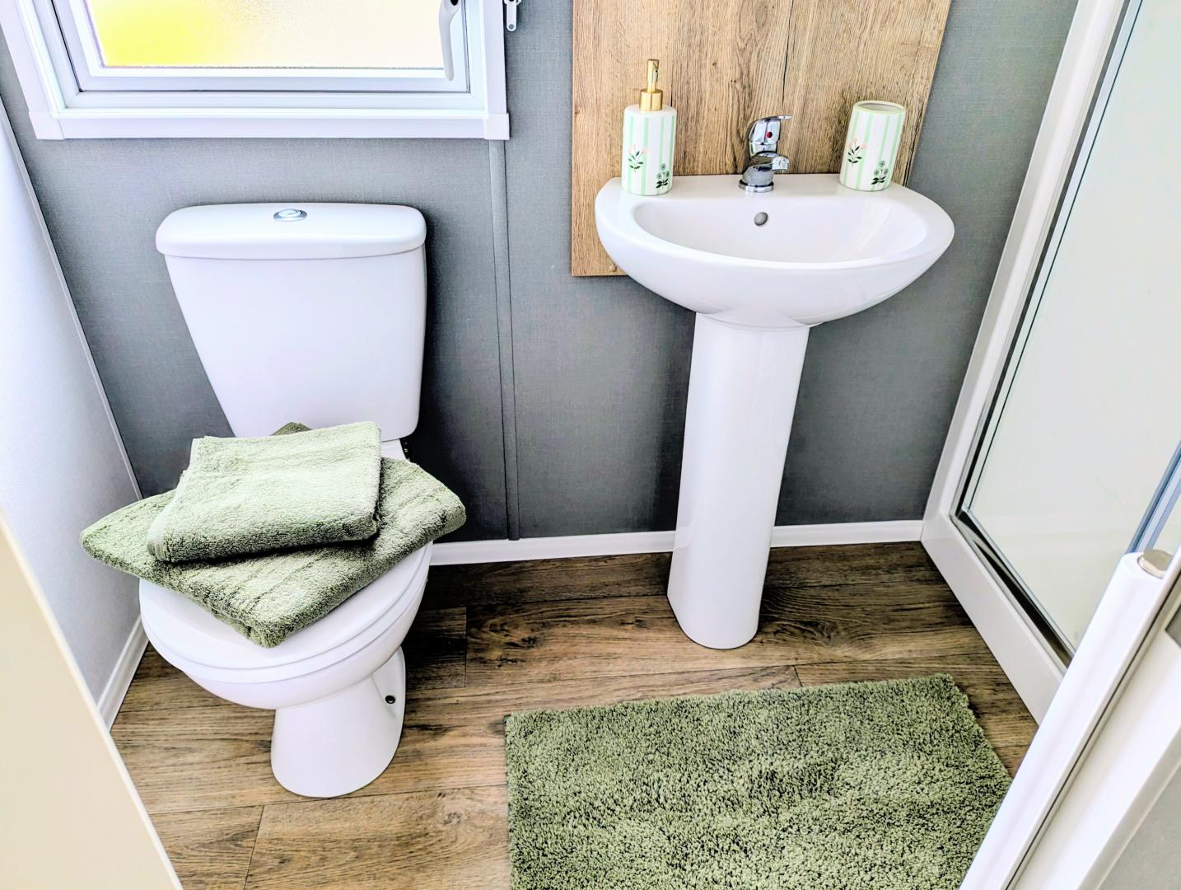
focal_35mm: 24
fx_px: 820
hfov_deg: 71.5
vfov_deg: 56.9
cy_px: 445
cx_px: 590
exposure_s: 1/198
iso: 45
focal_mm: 6.81
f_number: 1.85
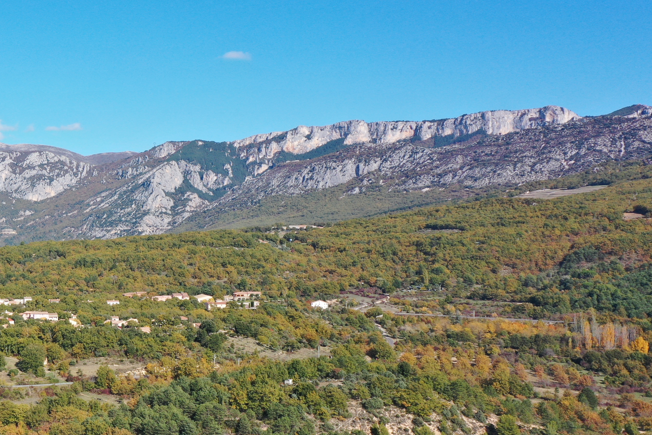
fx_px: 1032
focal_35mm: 57
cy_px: 243
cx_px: 35
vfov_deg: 23.8
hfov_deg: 32.8
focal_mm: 10.26
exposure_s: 1/400
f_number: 5.6
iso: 100
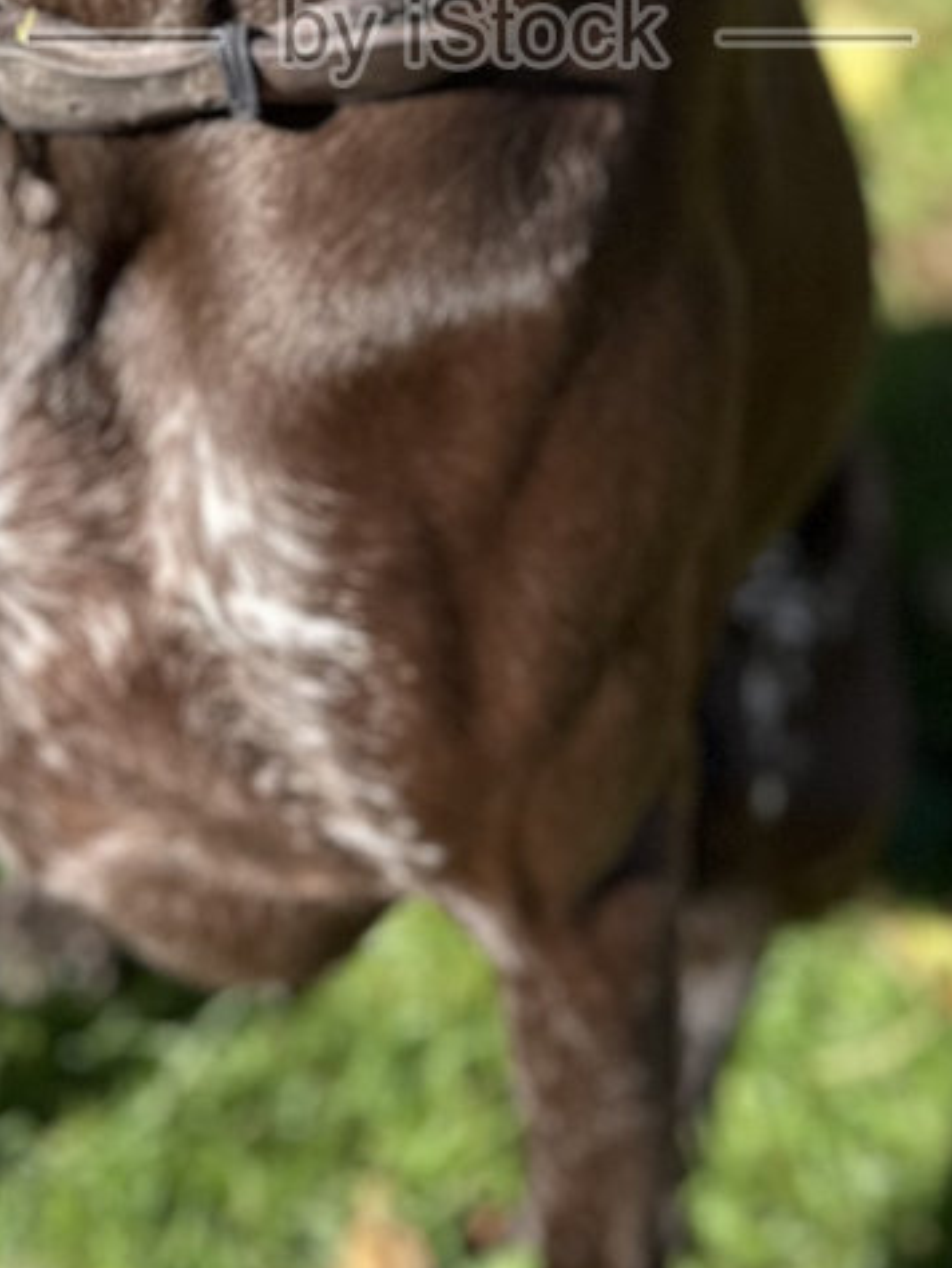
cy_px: -94
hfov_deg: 18.2
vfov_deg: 22.8
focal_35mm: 81
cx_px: 468
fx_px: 2968
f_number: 1.78
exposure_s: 1/1562
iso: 80
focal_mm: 6.86
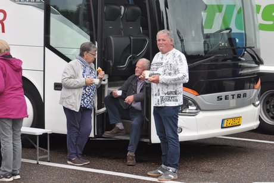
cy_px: 92
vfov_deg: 12.2
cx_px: 137
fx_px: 856
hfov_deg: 18.2
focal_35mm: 112
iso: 400
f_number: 4.8
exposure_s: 1/200
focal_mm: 75
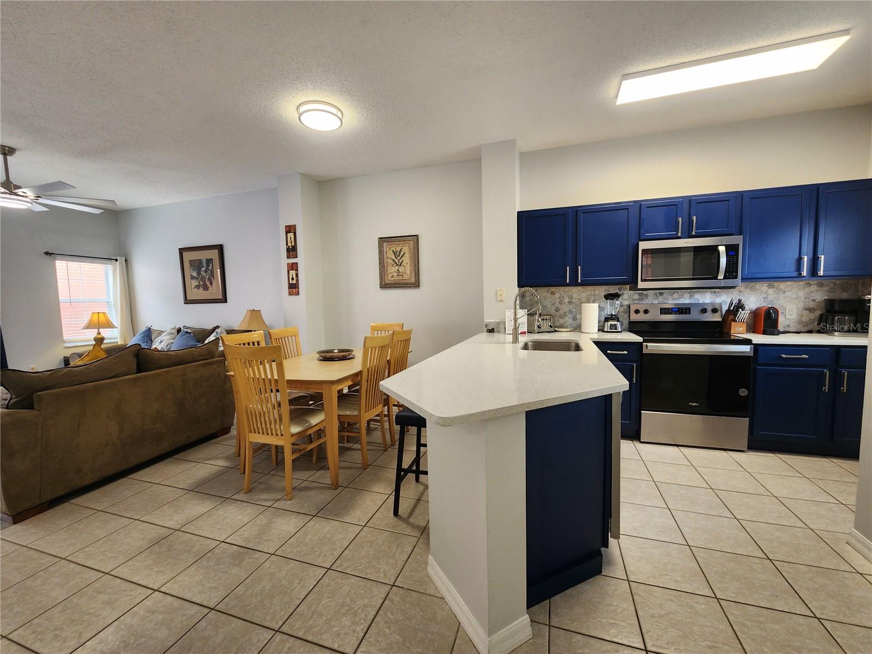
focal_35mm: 13
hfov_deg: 106.2
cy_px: 327
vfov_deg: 89.9
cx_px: 436
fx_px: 327
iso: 160
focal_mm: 2.2
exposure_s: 1/60
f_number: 2.2
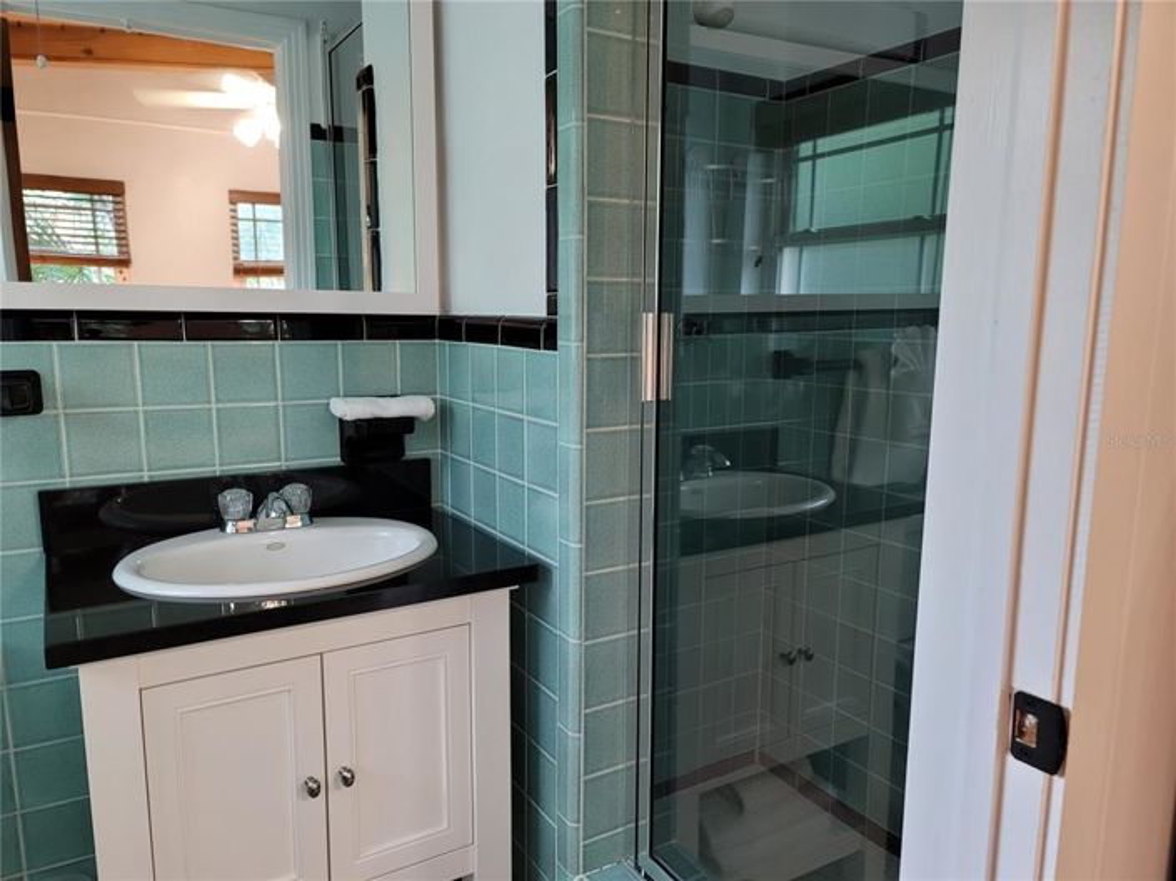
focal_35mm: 25
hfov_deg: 69.4
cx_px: 588
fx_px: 849
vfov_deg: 54.8
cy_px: 440
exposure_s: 1/40
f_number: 1.8
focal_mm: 7
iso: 200
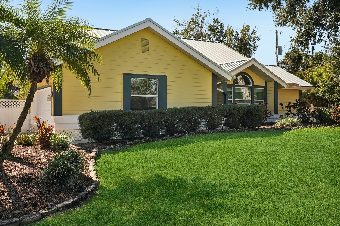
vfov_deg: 36.4
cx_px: 175
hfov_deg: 52.5
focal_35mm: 37
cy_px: 111
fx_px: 345
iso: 400
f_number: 8
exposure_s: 1/500
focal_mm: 34.5
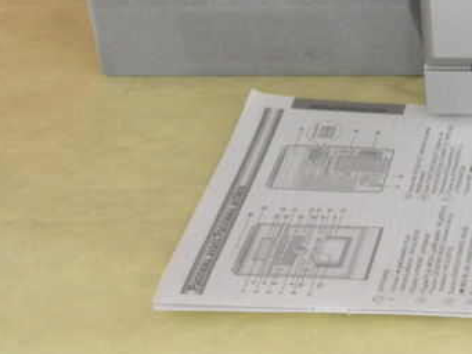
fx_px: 1760
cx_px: 599
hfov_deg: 14.7
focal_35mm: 129
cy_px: -115
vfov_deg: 11.2
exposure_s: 1/15
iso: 200
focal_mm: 7.9
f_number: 3.4
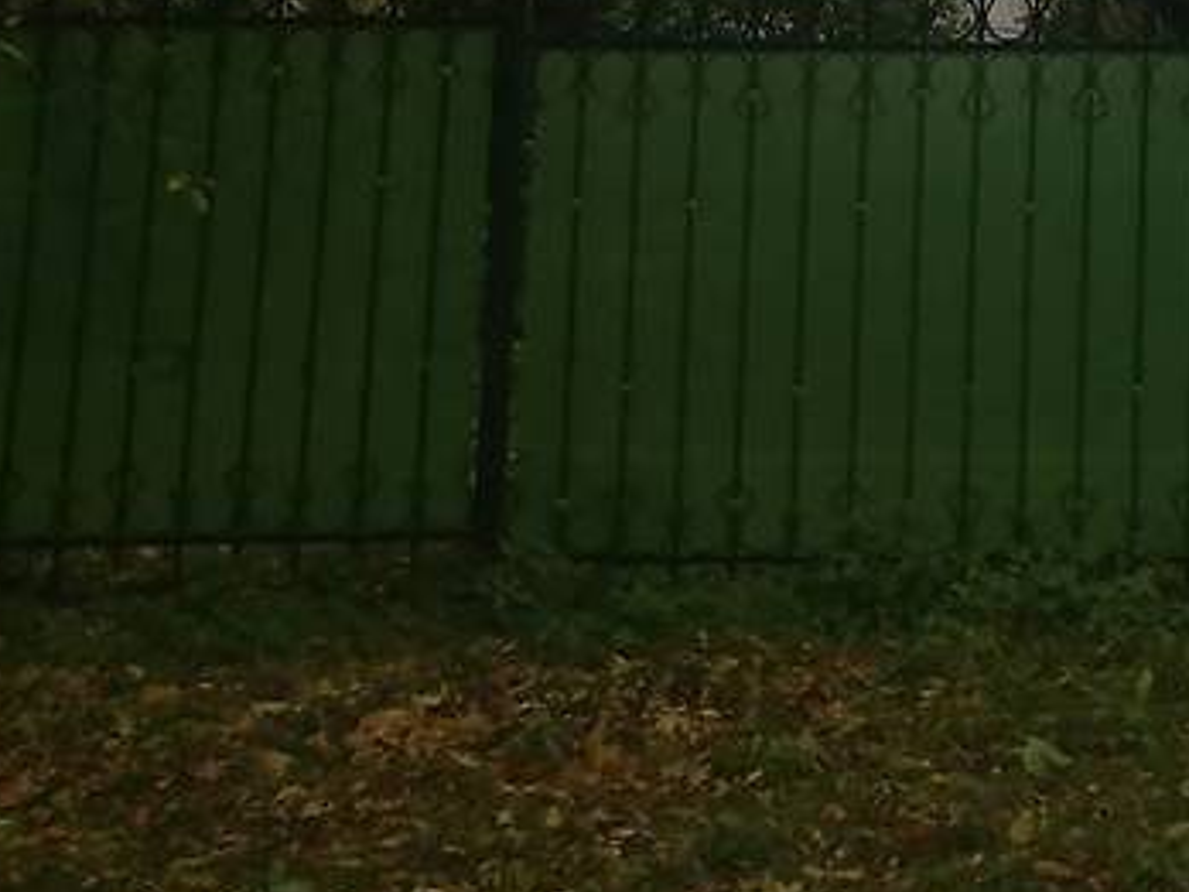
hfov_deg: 19.6
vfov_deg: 14.6
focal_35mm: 93
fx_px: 3194
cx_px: 1503
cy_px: -533
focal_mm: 4.5
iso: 50
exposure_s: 1/132
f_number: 2.2
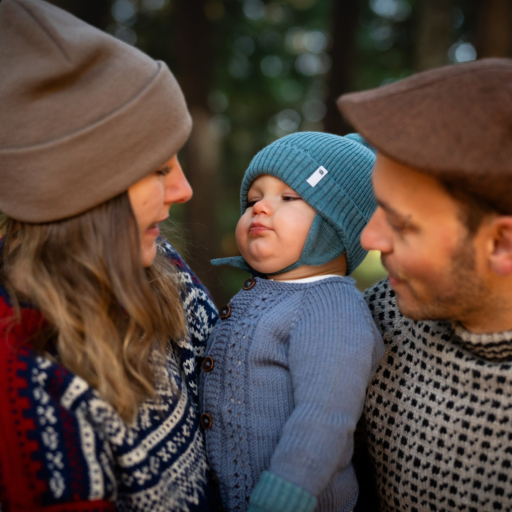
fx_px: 1071
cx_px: 268
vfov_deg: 26.9
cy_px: 256
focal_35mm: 64
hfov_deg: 26.9
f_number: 1.8
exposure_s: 1/640
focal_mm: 50
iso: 2000
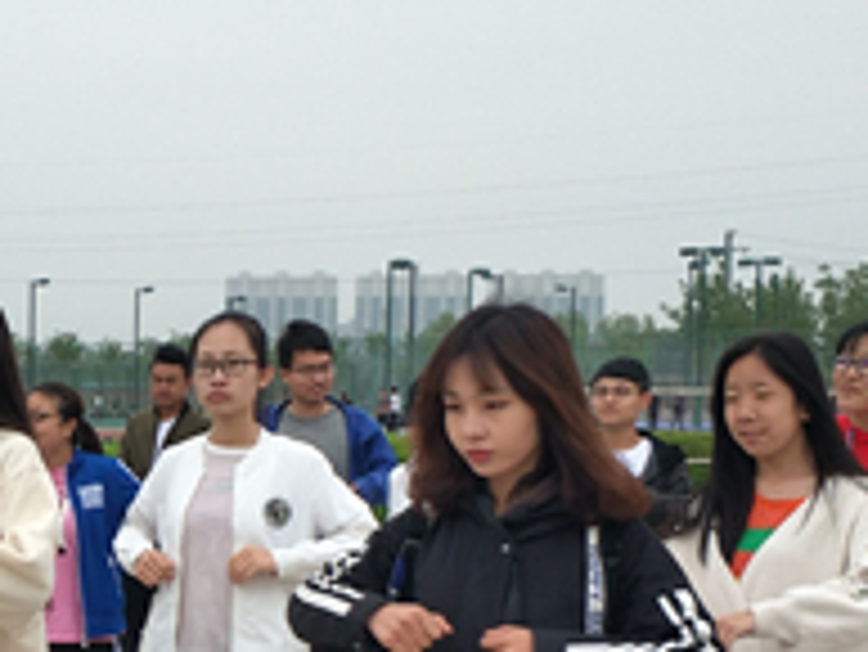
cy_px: 580
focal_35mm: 83
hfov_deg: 22.5
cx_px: -27
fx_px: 2083
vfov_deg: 17.5
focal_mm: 4.42
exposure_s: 1/100
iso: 39
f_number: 2
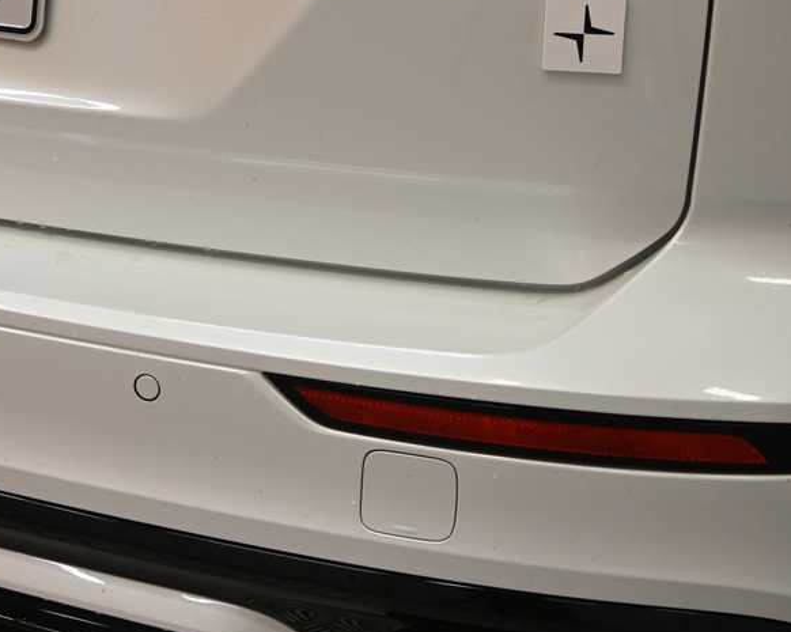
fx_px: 1926
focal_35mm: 82
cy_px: 60
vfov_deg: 18.3
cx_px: 192
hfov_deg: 23.0
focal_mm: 21
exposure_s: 1/60
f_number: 4
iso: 160
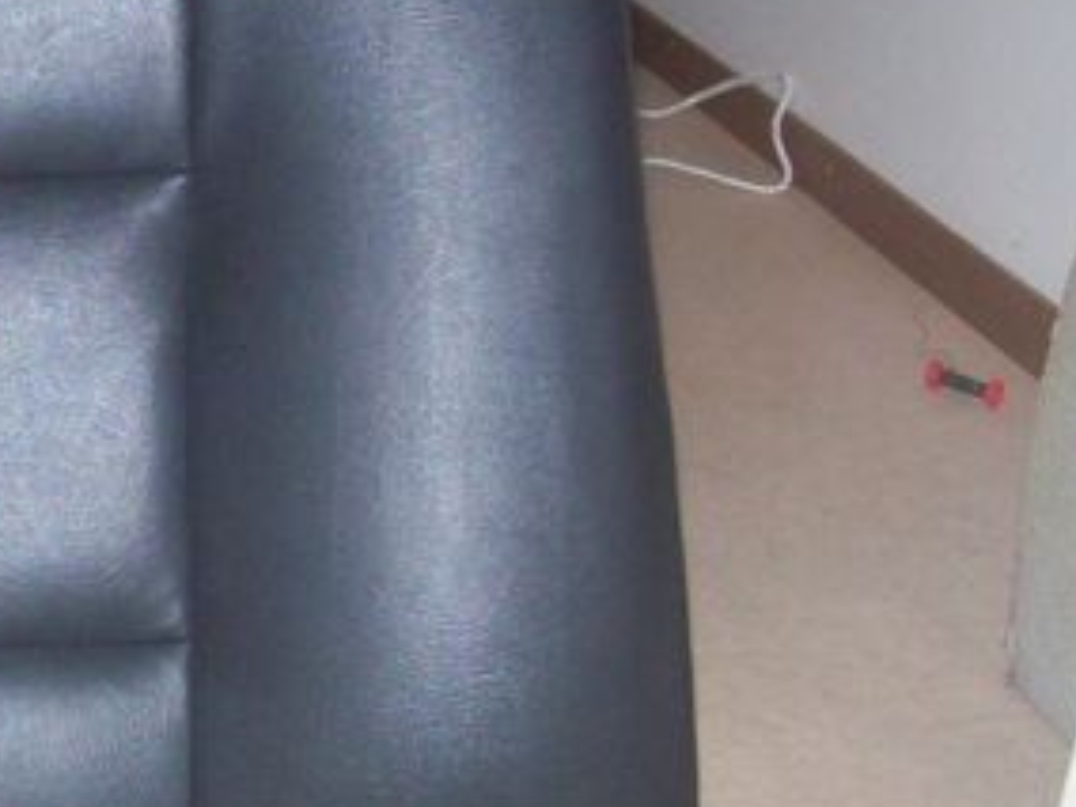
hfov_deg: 23.2
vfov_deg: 18.2
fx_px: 2518
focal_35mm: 81
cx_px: 4
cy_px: 314
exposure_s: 1/64
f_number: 2.7
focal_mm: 6
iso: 200
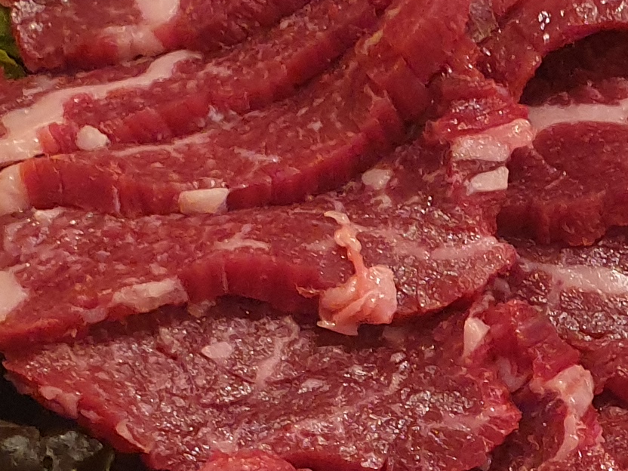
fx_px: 2286
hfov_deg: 15.4
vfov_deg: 11.7
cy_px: 442
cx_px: 604
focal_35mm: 126
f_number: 2.4
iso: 250
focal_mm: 4.3
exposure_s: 1/40
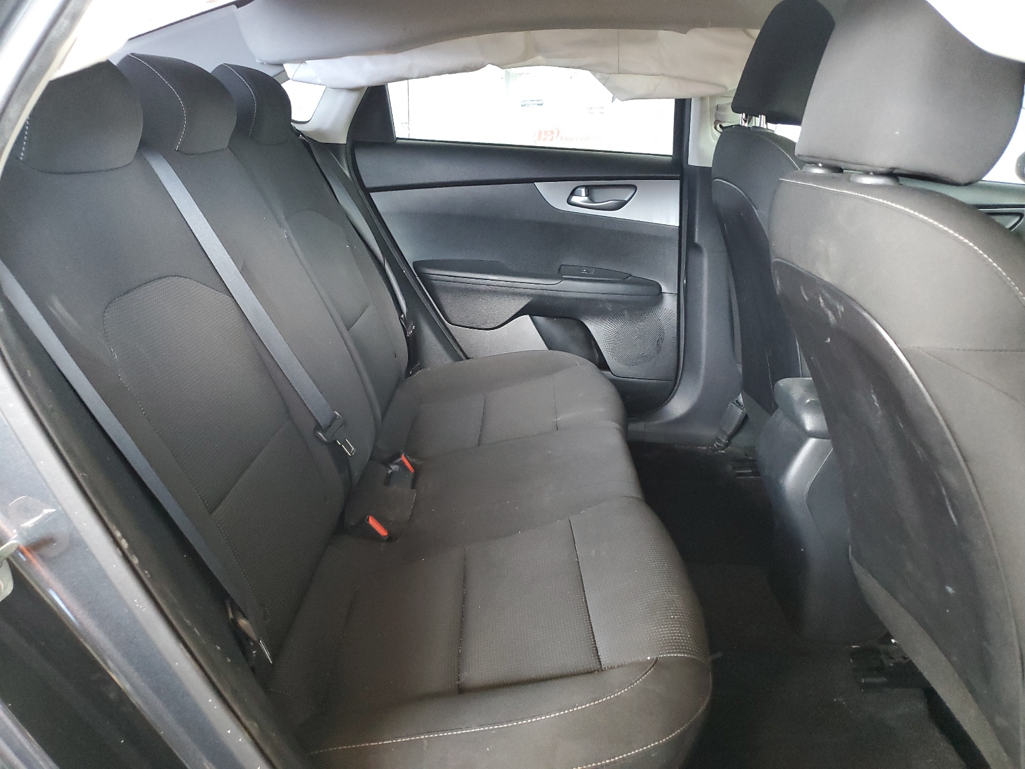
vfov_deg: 53.1
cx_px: 512
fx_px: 770
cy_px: 384
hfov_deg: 67.3
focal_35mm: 26
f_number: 1.5
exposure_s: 1/40
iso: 306
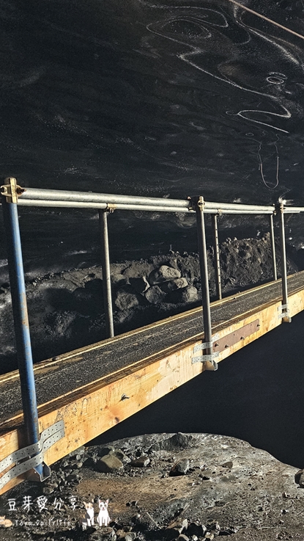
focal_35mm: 34
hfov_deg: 31.2
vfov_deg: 58.0
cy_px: 269
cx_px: 325
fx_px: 487
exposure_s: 1/120
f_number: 1.7
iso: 500
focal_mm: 6.3
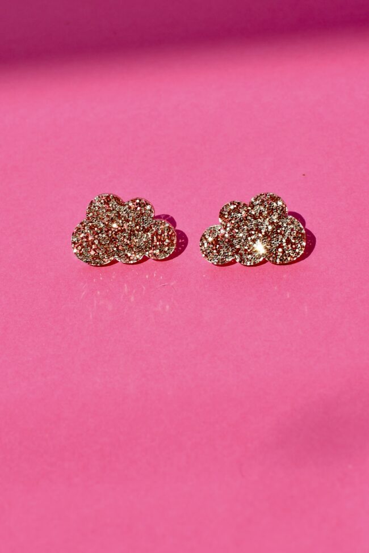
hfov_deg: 19.5
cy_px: 276
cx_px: 184
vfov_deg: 28.8
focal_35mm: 70
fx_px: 1076
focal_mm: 35
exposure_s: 1/400
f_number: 10
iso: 100
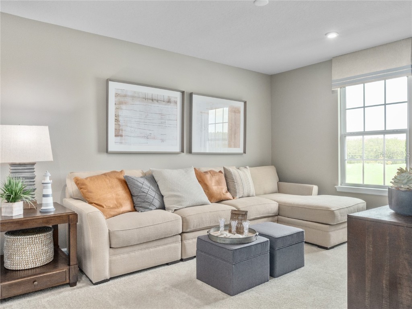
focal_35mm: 24
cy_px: 154
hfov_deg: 71.6
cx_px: 206
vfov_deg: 56.8
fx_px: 286
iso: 800
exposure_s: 1/15
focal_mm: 12
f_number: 8
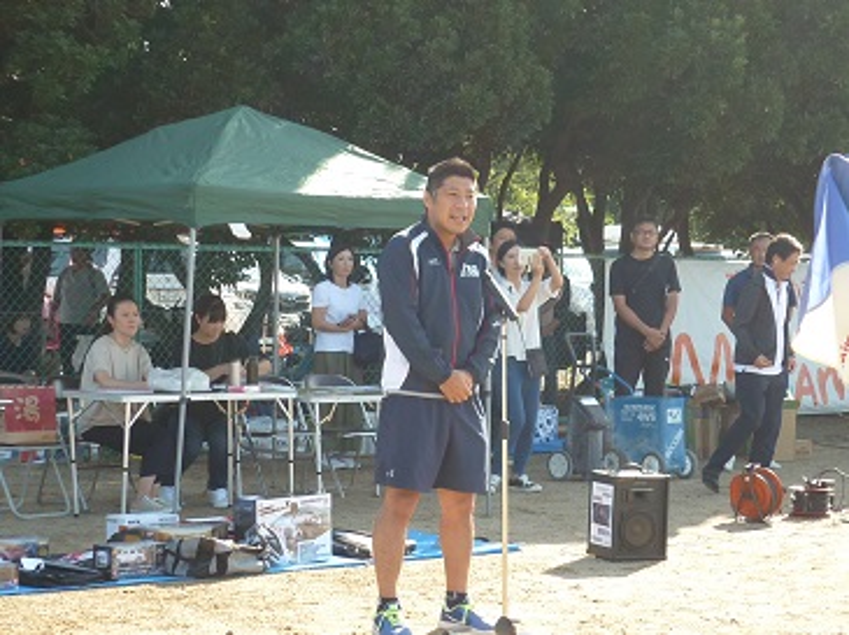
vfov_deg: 14.9
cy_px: 318
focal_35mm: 99
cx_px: 424
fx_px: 2426
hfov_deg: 19.9
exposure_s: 1/200
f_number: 3.4
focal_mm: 9.2
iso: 80
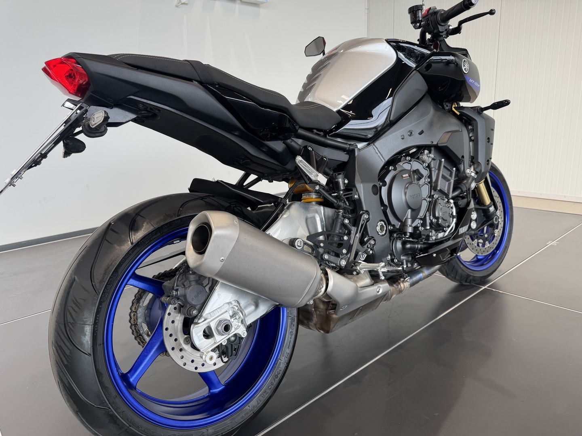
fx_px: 404
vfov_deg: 56.8
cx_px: 291
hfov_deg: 71.6
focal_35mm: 24
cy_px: 218
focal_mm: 6.76
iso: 64
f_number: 1.78
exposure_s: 1/121
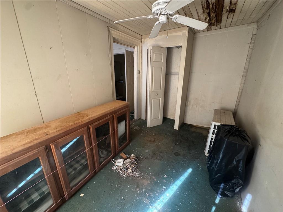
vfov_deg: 85.7
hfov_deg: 102.1
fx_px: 114
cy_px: 106
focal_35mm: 14
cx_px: 142
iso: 500
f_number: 2.2
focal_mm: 2.22
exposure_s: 1/60
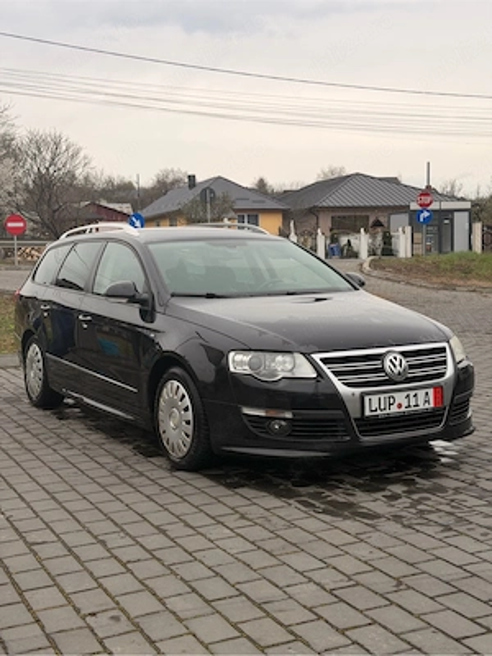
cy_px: 328
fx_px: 910
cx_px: 246
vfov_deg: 39.7
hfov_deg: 30.3
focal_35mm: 48
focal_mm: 6.76
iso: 64
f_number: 1.78
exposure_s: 1/1377
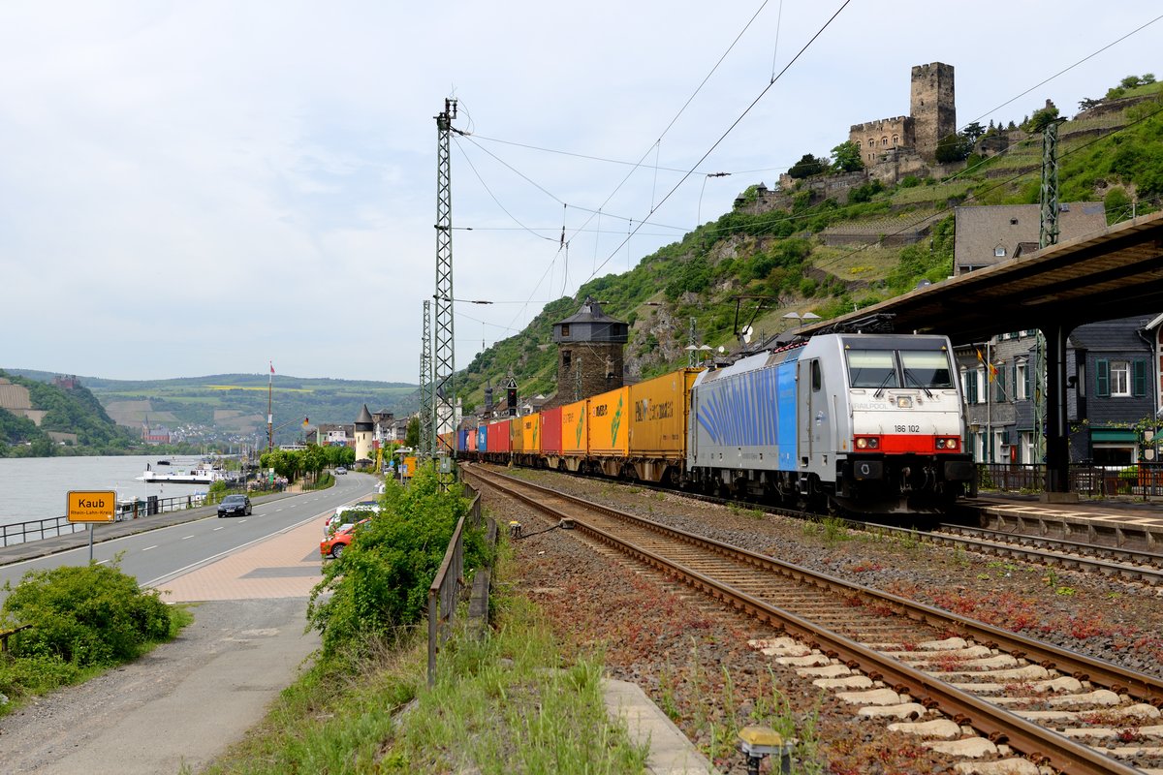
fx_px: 1551
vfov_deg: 28.1
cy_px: 388
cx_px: 582
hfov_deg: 41.1
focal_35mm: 48
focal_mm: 48
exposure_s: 1/1600
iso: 320
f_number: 6.3
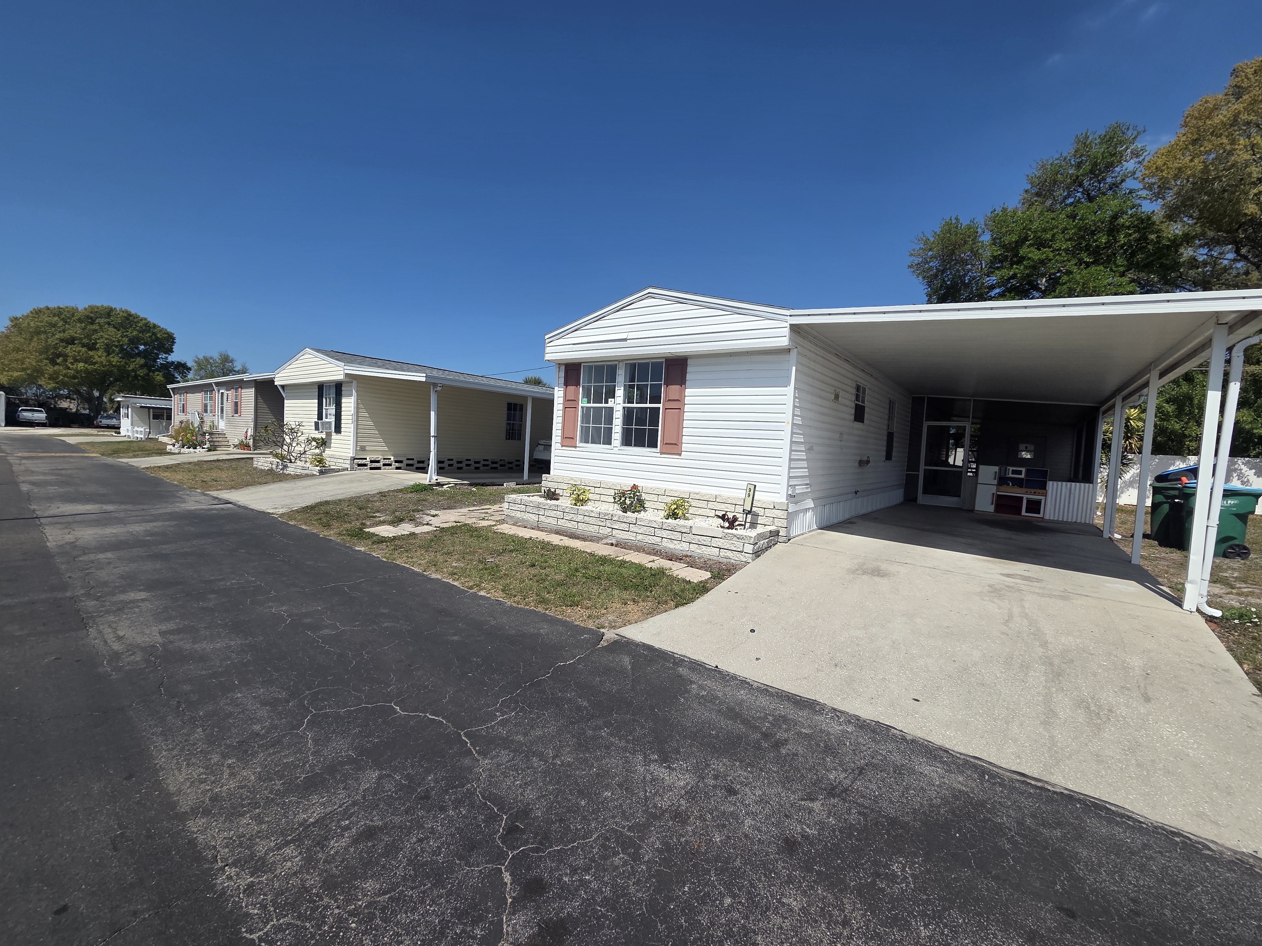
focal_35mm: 13
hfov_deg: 106.2
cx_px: 631
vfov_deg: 89.9
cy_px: 473
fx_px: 474
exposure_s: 1/3026
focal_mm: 2.2
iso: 50
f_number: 2.2
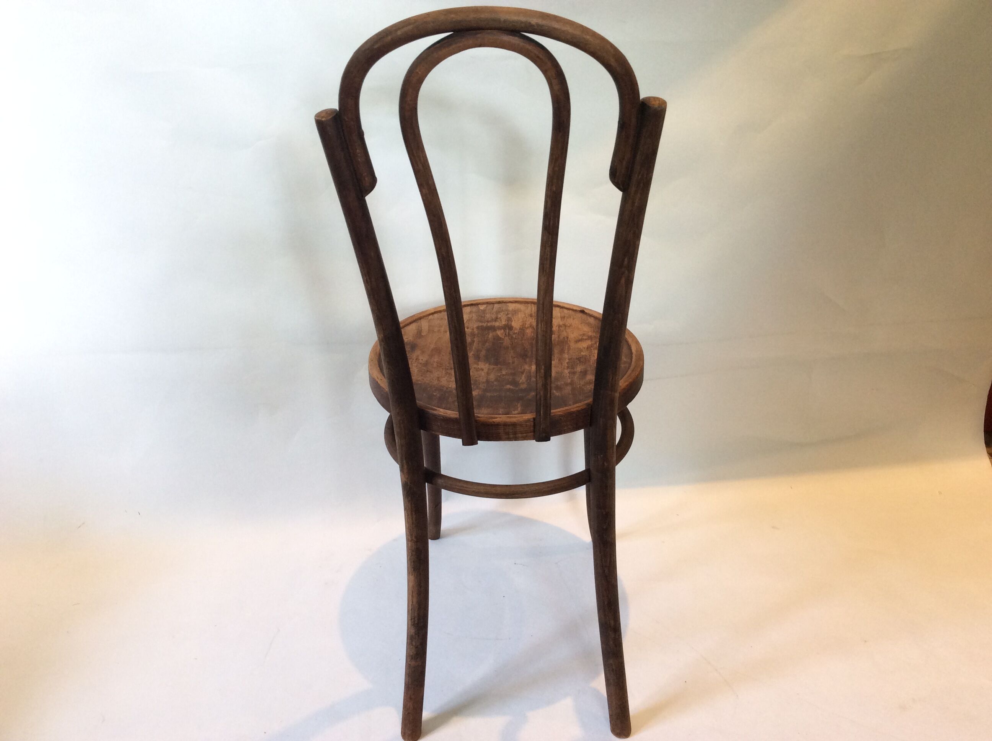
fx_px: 916
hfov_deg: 56.9
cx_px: 496
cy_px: 370
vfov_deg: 44.1
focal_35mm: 32
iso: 64
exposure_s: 1/25
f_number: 2.4
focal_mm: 3.3
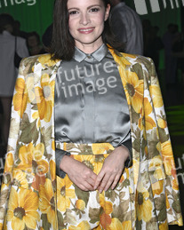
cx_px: 97
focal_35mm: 84
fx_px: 572
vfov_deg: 22.7
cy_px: 127
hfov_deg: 18.3
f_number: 5.6
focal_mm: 58
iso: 1250
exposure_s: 1/125
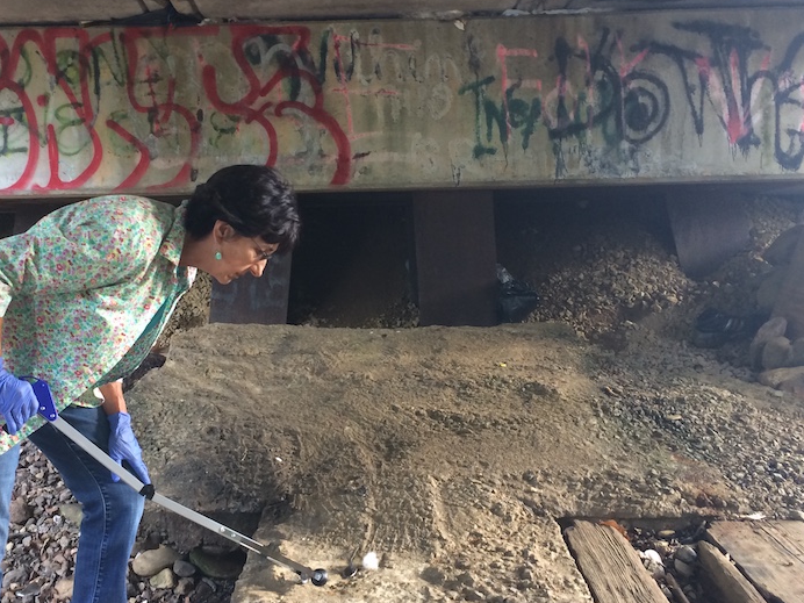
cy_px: 279
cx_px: 306
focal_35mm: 41
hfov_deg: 45.4
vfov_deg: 35.1
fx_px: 952
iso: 50
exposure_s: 1/30
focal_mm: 4.15
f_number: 2.2
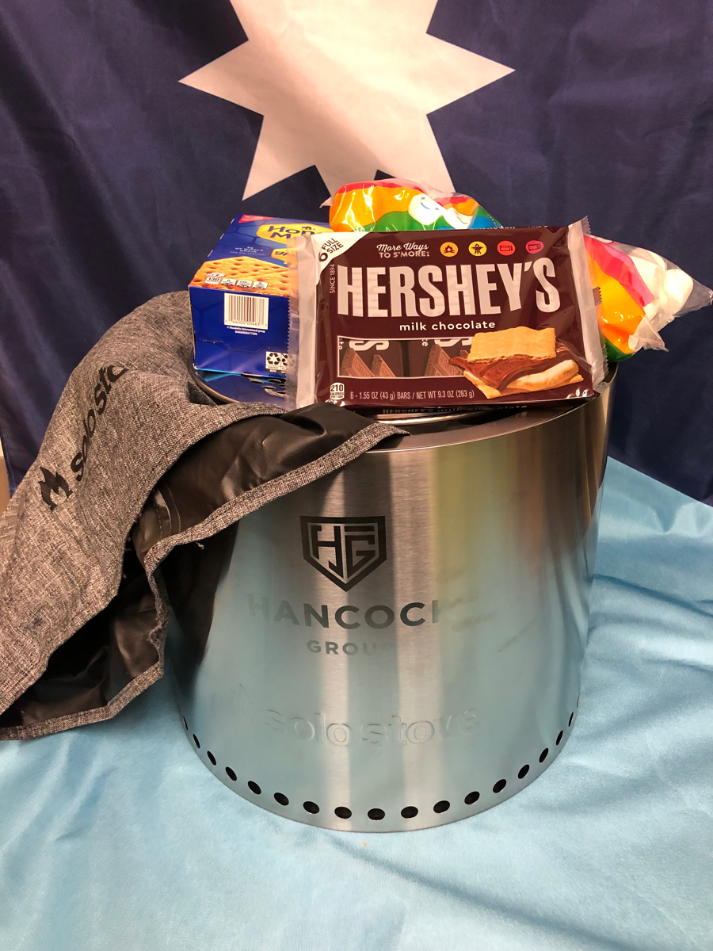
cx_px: 356
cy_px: 476
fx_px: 769
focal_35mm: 28
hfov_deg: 49.7
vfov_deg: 63.4
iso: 64
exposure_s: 1/15
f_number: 1.8
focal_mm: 4
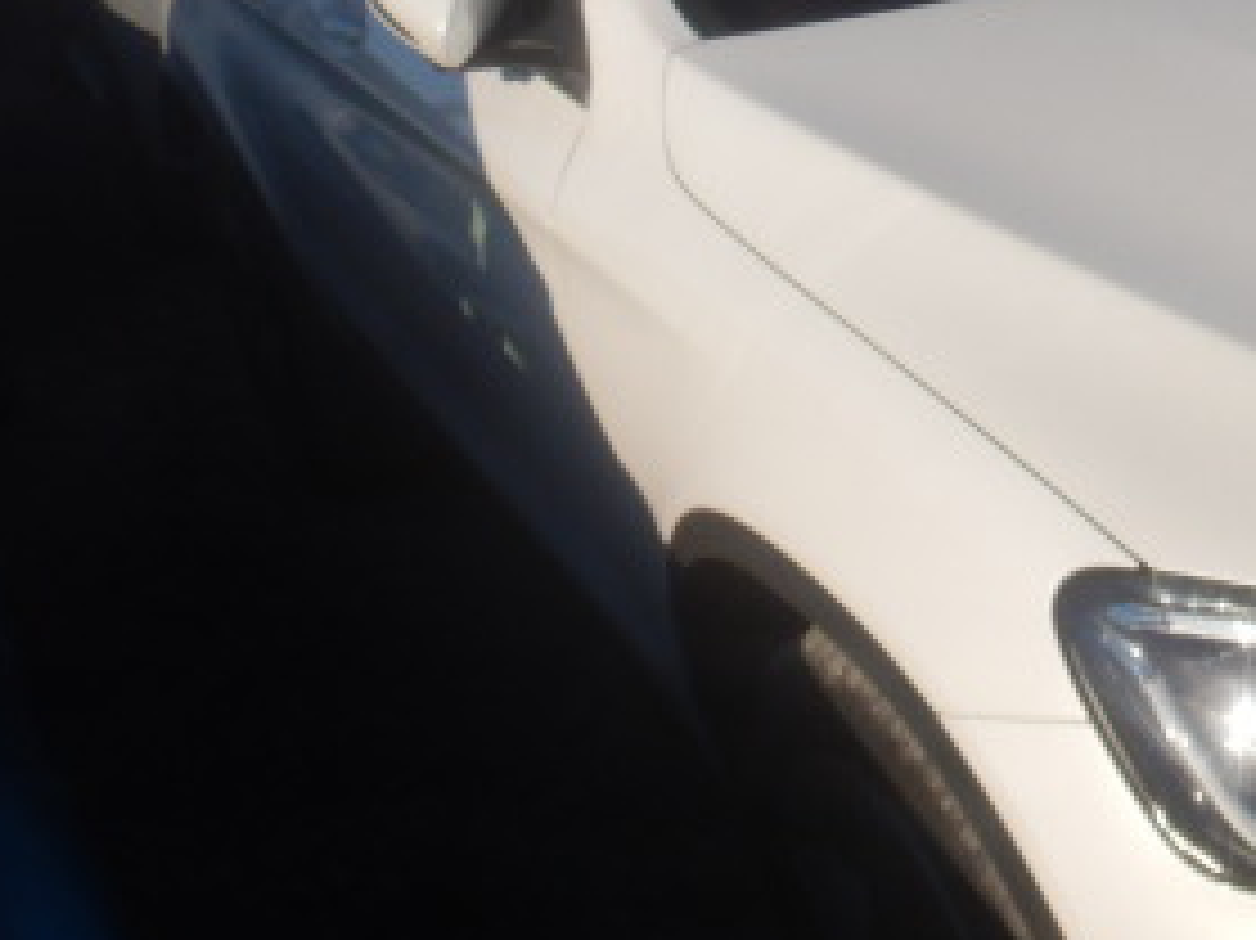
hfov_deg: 30.8
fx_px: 1995
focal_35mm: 55
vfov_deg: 26.5
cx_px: 1418
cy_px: 531
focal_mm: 4.3
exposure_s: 1/800
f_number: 2.8
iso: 125
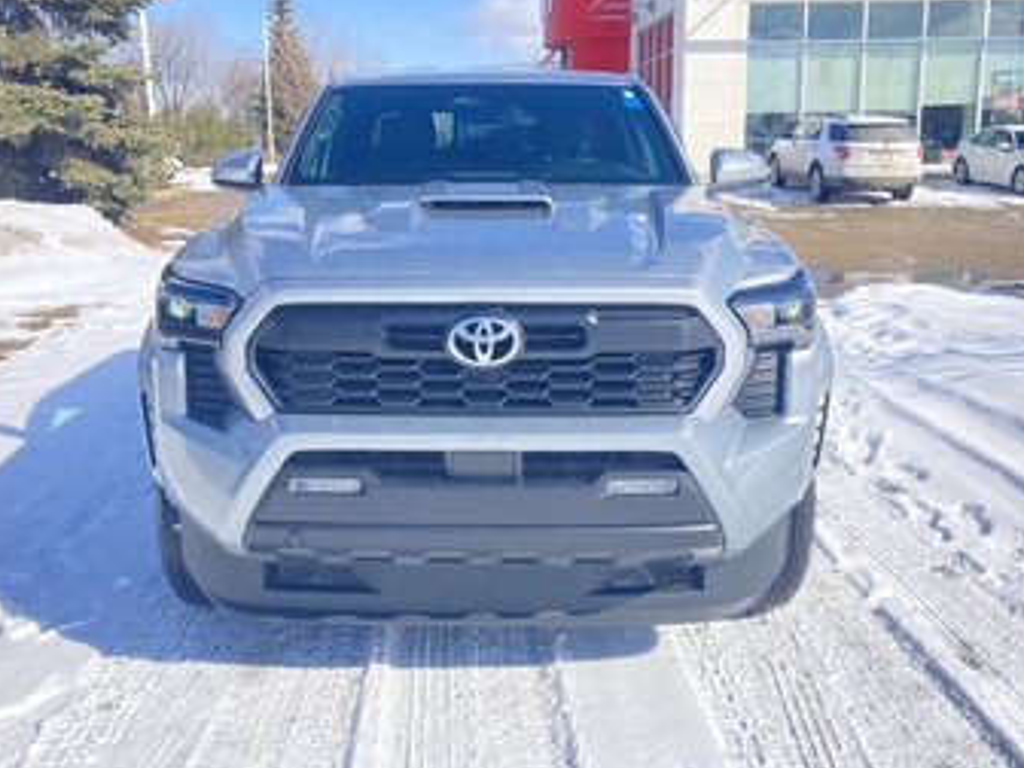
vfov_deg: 40.7
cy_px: 370
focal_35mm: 35
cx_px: 485
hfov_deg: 52.6
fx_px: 1035
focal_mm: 3.99
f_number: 1.8
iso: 20
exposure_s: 1/810
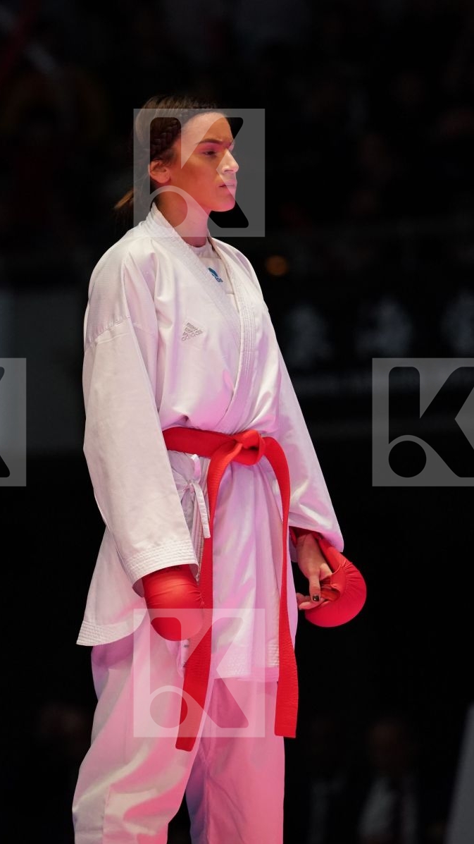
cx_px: 199
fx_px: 7041
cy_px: 422
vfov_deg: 6.9
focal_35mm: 315
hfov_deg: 3.9
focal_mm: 200
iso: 4000
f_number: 2.8
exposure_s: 1/1000
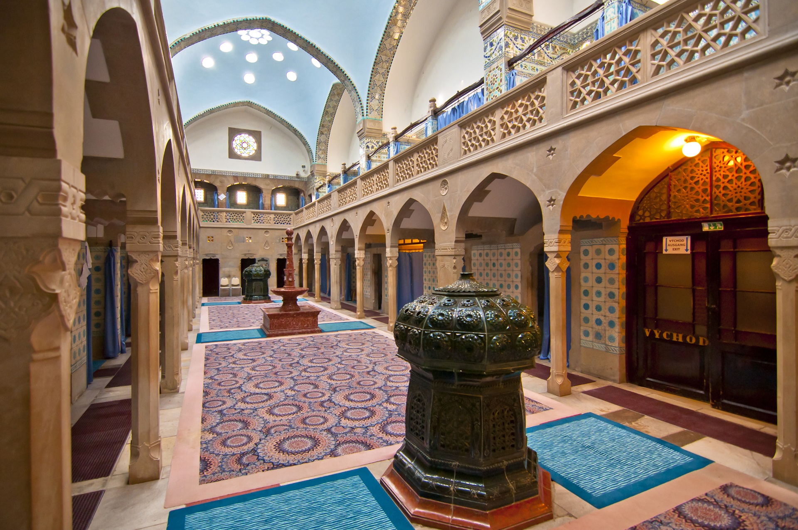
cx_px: 399
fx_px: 365
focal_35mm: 16
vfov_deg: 71.9
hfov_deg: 95.1
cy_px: 265
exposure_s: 1/50
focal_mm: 11
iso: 800
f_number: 3.5
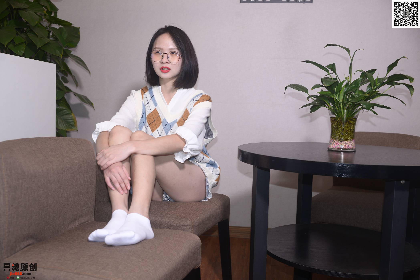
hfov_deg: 54.4
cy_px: 140
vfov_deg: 37.9
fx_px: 408
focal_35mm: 35
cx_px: 210
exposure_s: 1/80
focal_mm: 35
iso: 500
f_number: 5.6
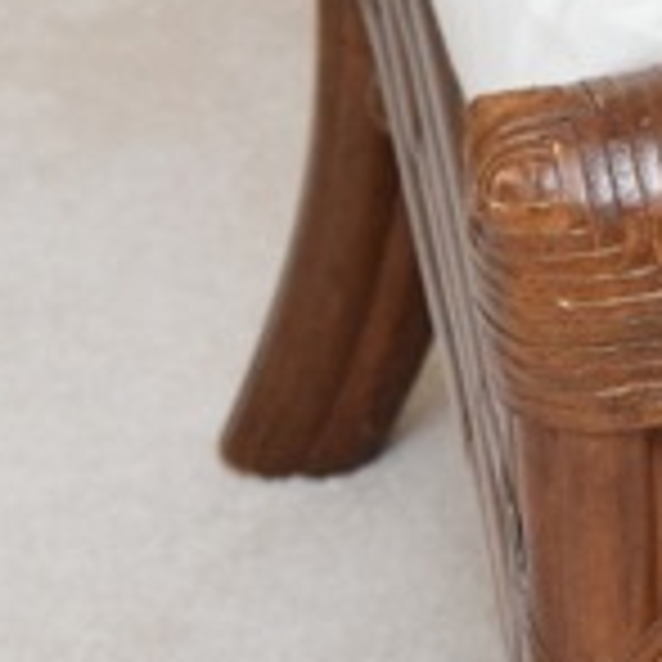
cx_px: 1720
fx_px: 9022
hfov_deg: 4.1
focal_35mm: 417
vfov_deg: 4.2
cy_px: 394
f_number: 5.3
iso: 800
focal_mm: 48
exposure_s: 1/80
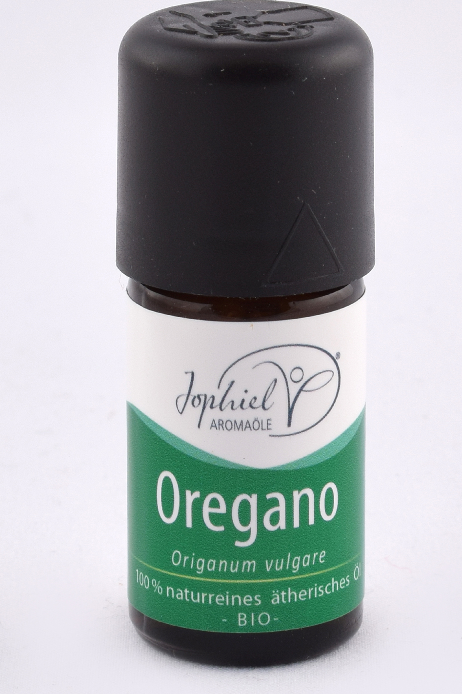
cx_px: 248
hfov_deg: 14.8
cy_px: 334
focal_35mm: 93
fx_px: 1783
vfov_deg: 22.0
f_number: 11
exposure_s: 1/125
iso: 200
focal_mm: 55
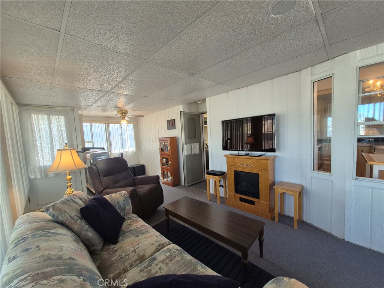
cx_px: 192
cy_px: 144
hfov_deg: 106.2
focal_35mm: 13
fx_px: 144
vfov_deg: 89.9
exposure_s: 1/60
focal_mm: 1.74
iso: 80
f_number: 2.2
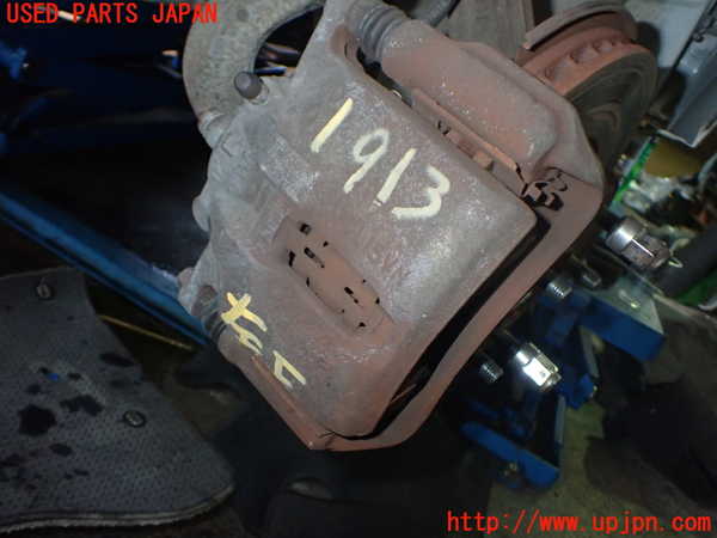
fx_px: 621
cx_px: 358
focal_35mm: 30
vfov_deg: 46.8
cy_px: 269
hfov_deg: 60.0
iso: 800
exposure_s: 1/30
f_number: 6.3
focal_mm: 5.4
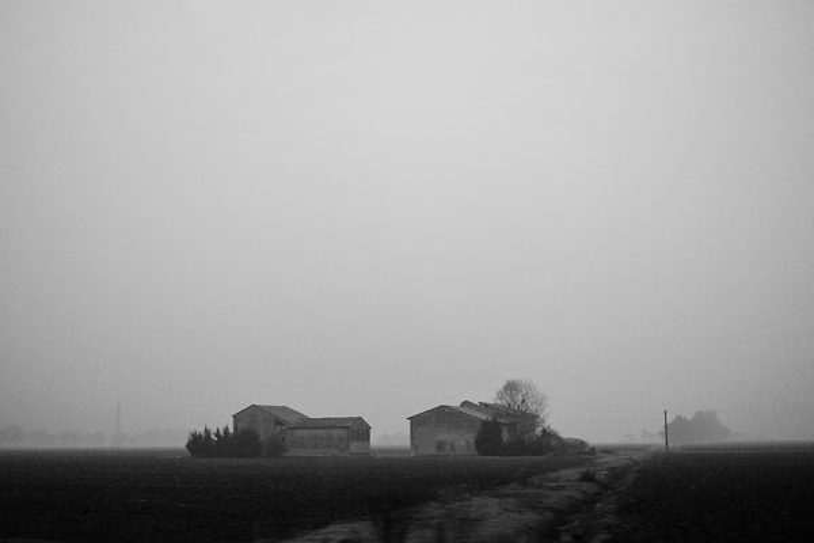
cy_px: 272
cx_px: 407
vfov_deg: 32.6
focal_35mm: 41
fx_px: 927
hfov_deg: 47.4
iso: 4000
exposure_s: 1/250
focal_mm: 27
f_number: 2.8
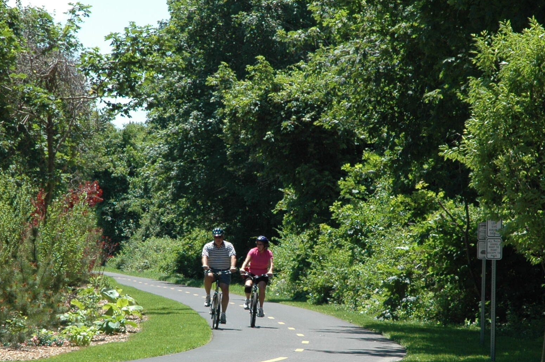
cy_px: 242
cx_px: 263
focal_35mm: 204
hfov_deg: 10.1
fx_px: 3085
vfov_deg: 6.7
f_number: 8
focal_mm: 70
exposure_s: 1/250
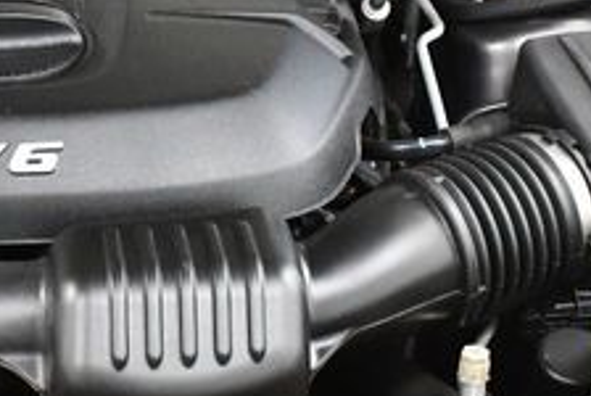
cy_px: 199
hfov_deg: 19.3
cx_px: 21
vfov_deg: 13.3
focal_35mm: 103
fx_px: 1693
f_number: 3.5
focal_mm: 18
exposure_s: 1/125
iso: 3200
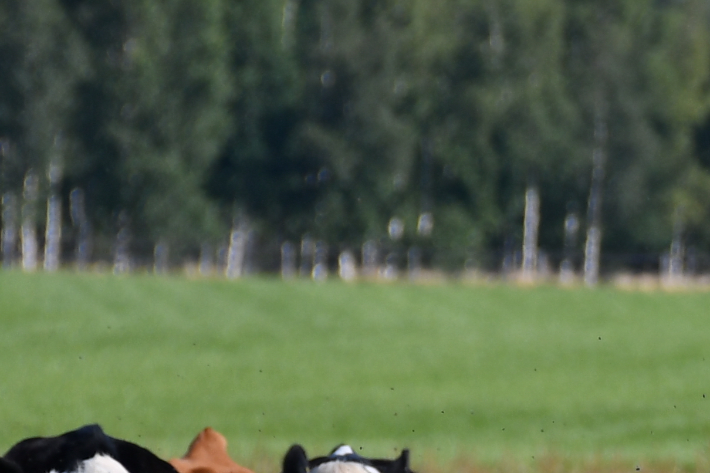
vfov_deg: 1.0
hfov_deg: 1.5
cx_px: 948
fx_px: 27227
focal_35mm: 1381
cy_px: 707
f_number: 5.6
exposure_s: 1/640
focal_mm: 200
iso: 125
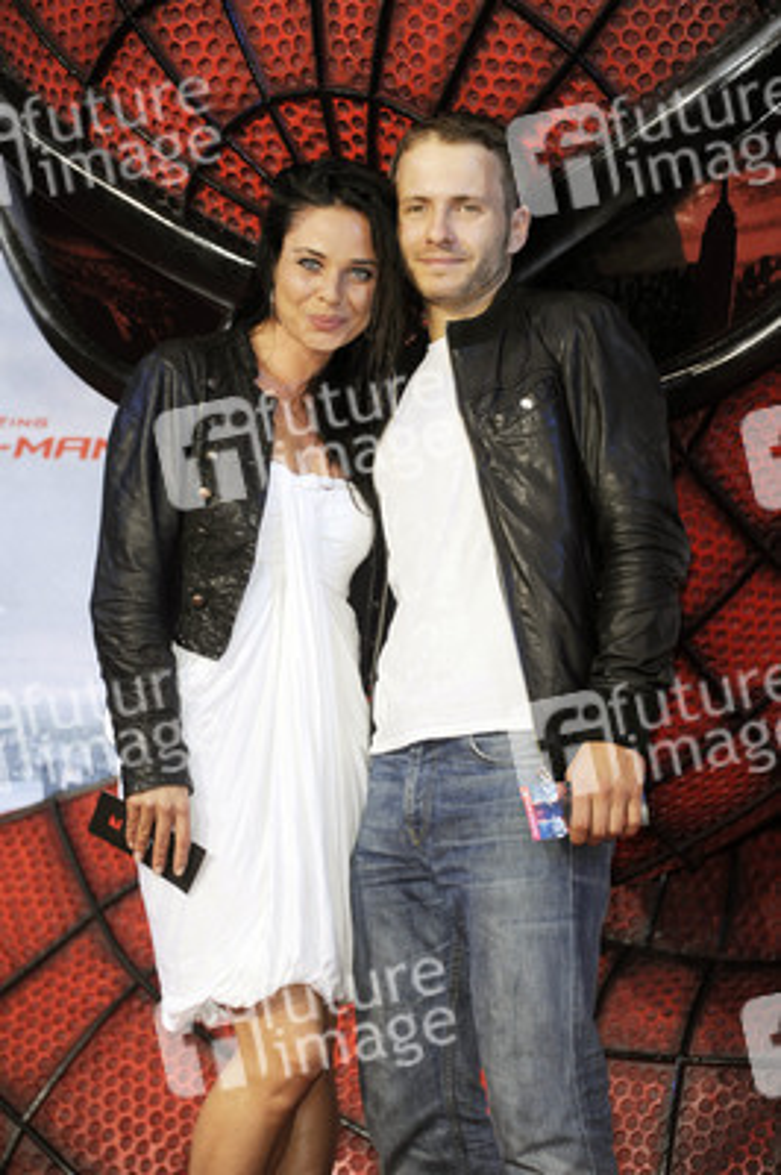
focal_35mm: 160
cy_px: 588
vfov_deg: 12.8
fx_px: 5215
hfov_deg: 8.6
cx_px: 390
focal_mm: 160
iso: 640
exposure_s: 1/160
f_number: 5.6
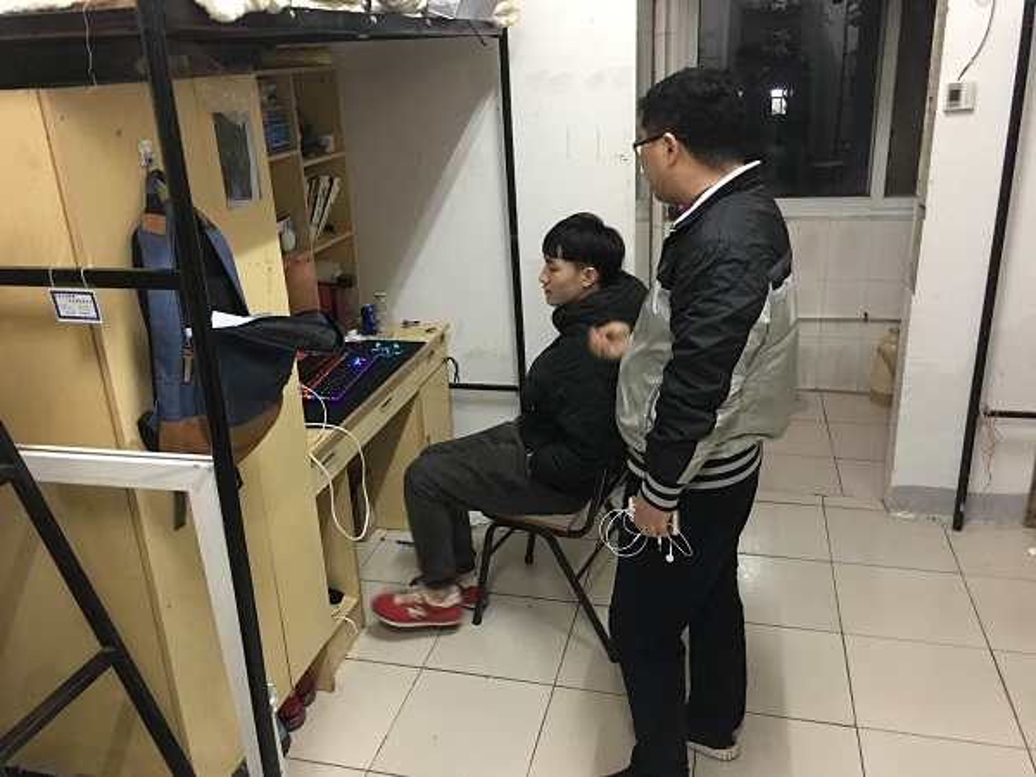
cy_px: 388
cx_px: 518
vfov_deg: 48.2
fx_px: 868
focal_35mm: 29
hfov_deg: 61.7
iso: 160
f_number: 2.2
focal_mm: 4.15
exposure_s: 1/8
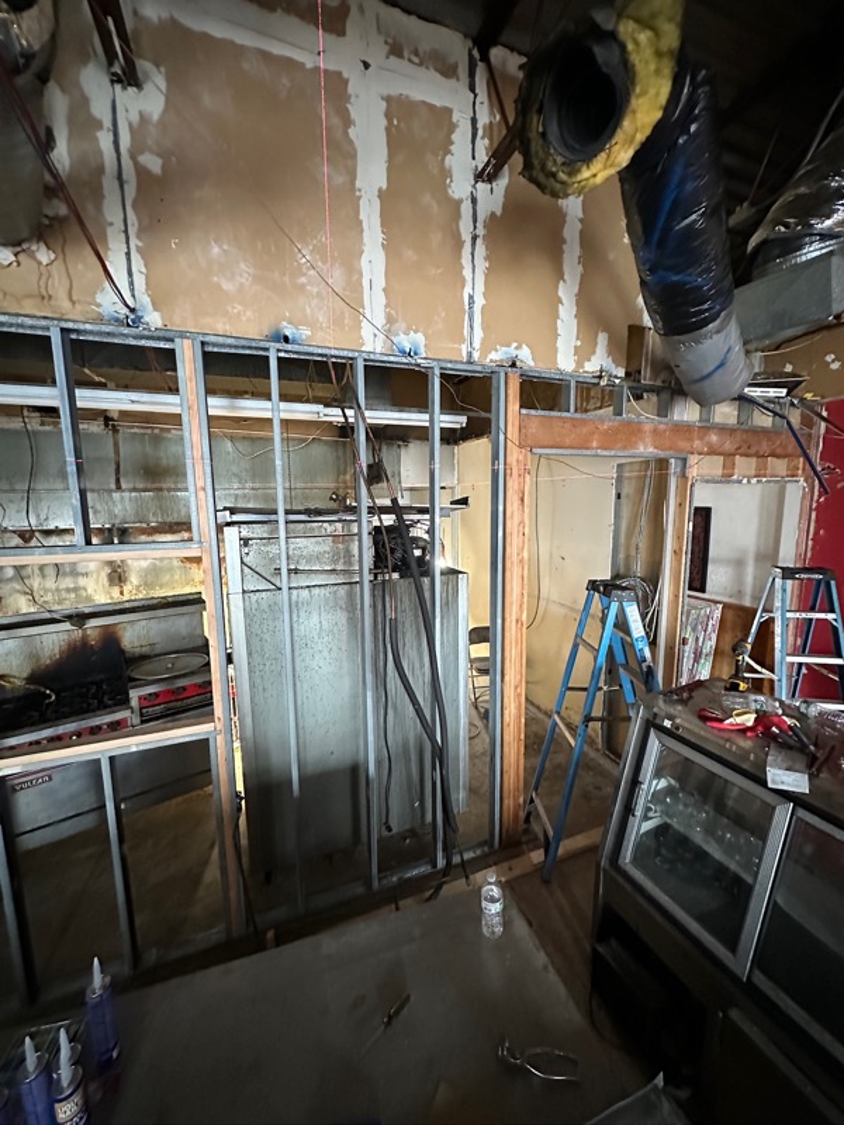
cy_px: 562
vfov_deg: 102.1
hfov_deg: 85.7
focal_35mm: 14
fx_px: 455
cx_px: 422
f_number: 2.2
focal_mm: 2.22
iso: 1000
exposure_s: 1/40
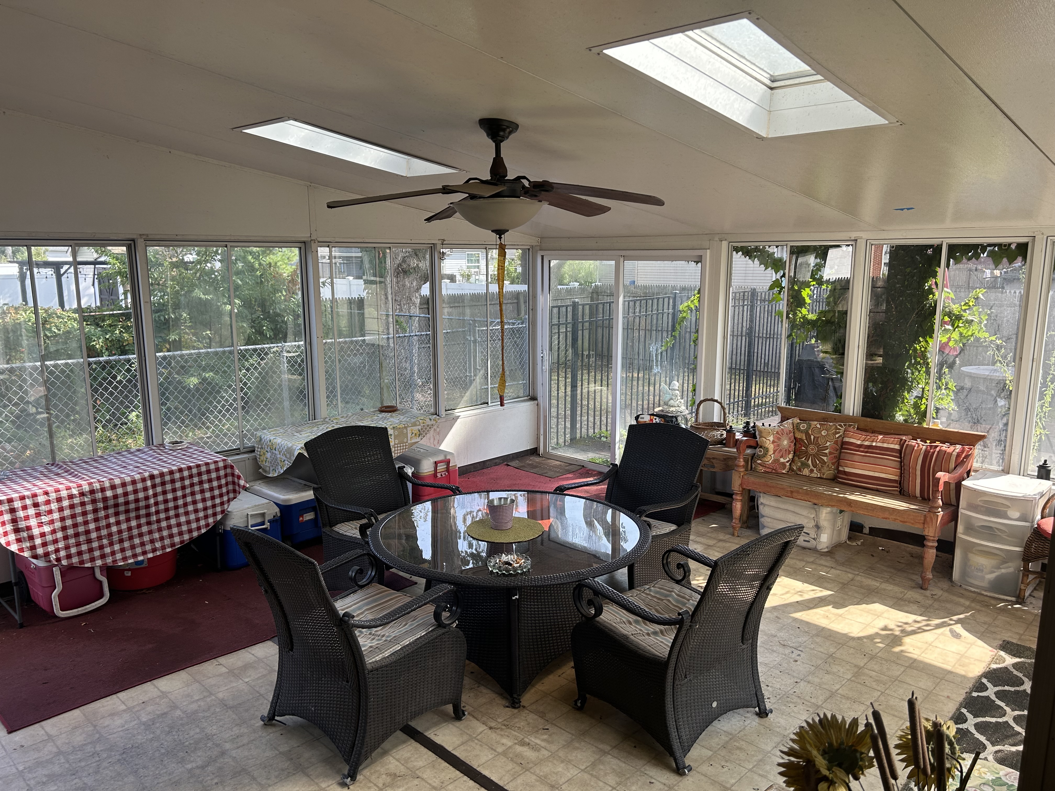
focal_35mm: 26
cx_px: 528
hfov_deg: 67.3
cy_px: 396
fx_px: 792
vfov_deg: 53.1
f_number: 1.5
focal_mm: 5.7
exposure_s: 1/316
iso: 50
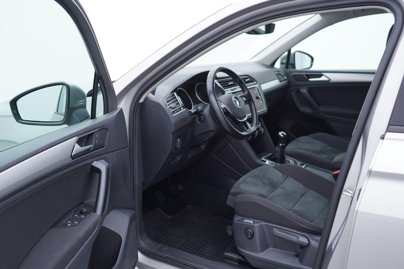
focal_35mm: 36
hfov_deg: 53.1
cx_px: 202
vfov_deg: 36.9
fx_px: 404
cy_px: 134
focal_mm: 24
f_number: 2.8
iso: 125
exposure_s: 1/40
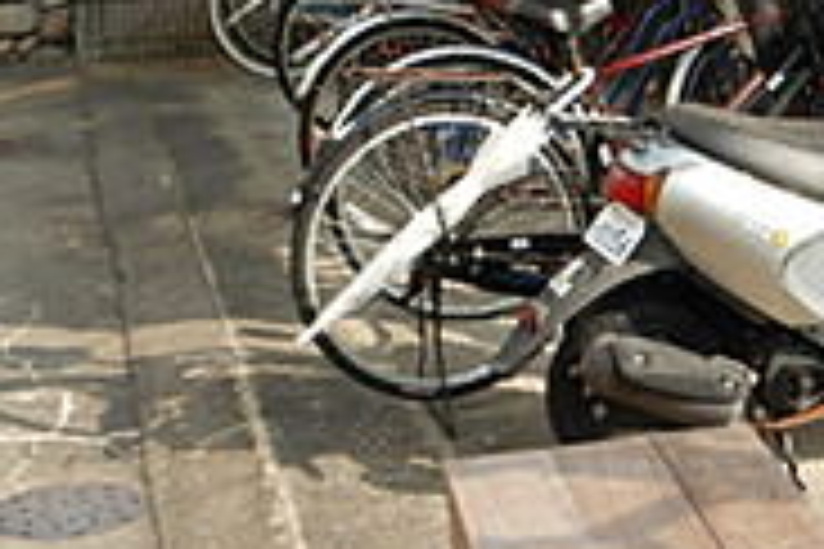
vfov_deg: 16.4
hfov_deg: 24.6
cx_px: 554
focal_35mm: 82
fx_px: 1877
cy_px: 36
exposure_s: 1/800
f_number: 2.8
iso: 125
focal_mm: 4.3
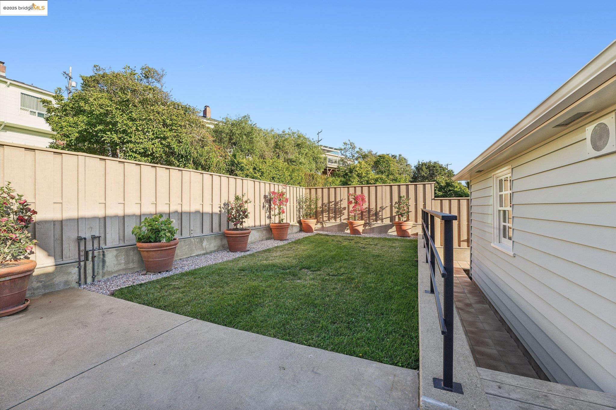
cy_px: 205
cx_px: 308
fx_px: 240
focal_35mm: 14
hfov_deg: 104.3
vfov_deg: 81.2
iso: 640
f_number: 8
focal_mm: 14
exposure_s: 1/400
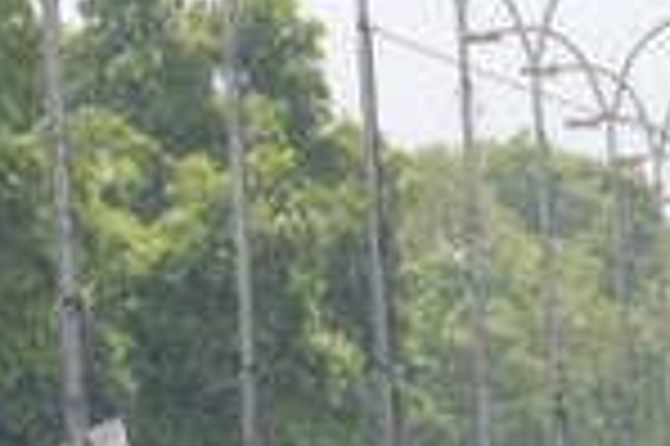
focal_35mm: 1201
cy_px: 752
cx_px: 409
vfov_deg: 1.1
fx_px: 22327
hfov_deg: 1.7
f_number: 5.6
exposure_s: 1/400
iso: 160
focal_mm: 170
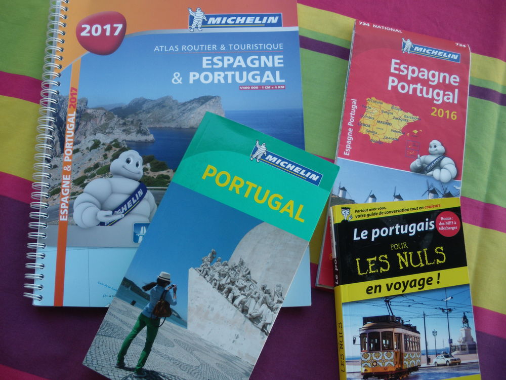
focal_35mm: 36
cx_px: 253
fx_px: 526
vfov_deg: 39.7
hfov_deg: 51.4
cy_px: 190
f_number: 3.5
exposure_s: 1/50
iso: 100
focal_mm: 6.3
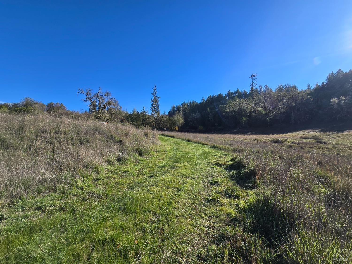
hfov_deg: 106.2
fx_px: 132
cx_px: 176
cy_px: 132
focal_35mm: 13
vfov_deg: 89.9
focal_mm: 2.2
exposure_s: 1/1799
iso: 50
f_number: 2.2
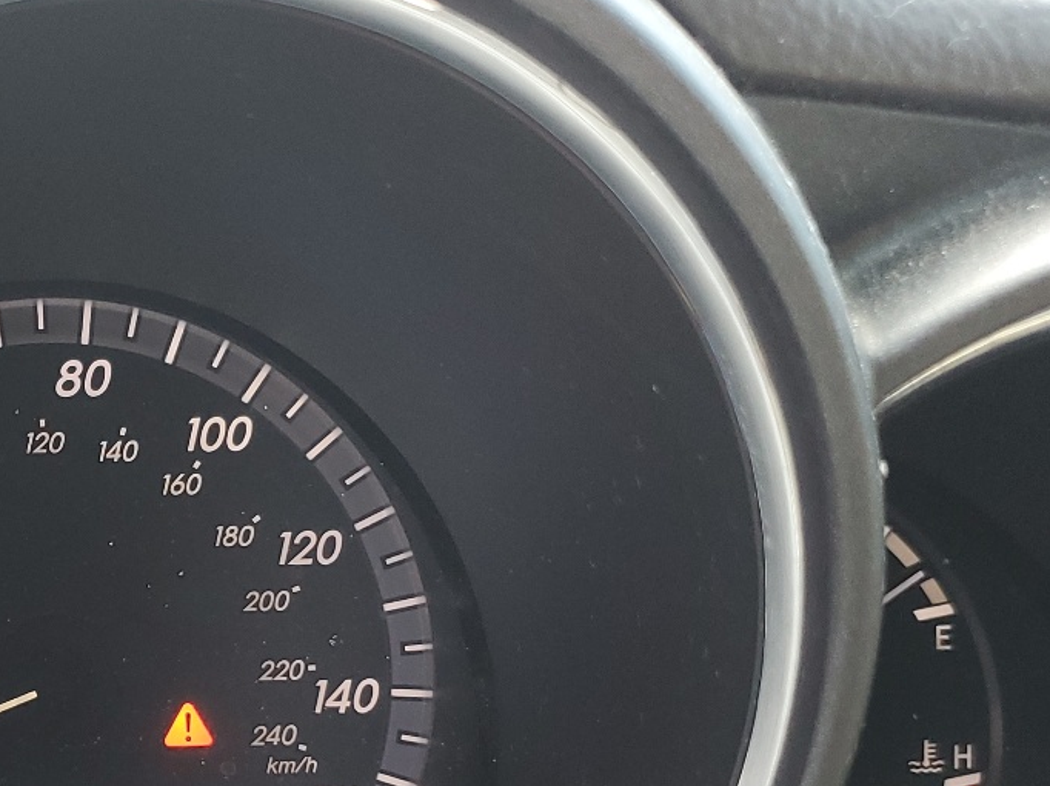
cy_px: 689
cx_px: 45
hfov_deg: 29.9
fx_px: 1850
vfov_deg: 23.5
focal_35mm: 61
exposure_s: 1/120
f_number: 1.5
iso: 80
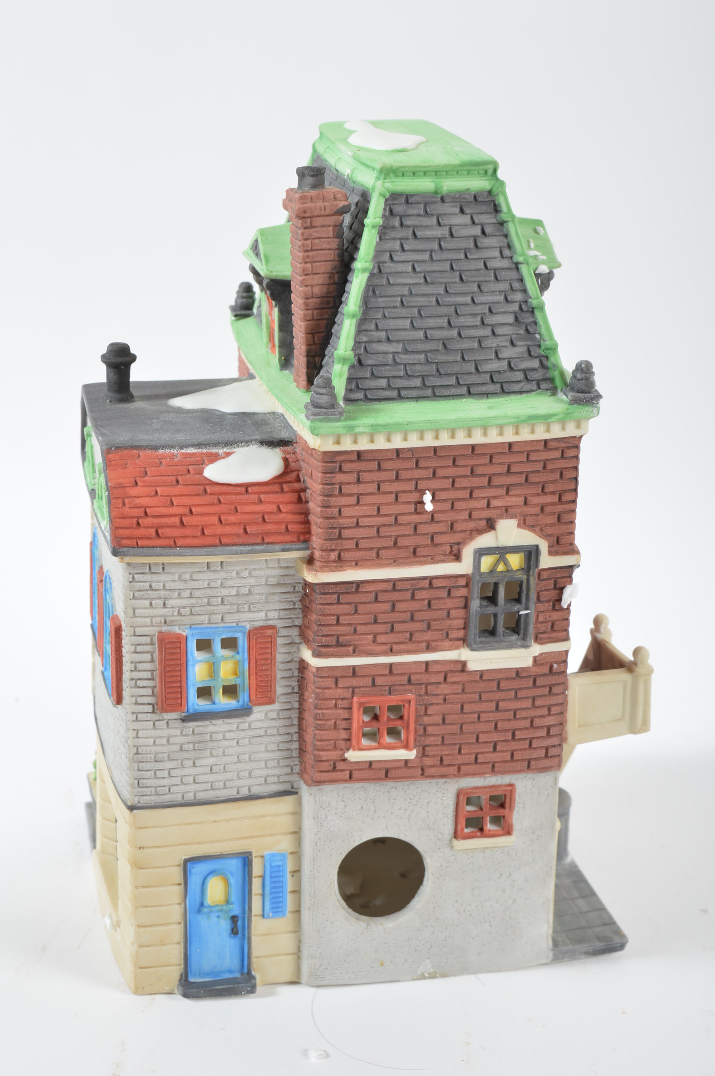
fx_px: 2149
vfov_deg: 28.1
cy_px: 538
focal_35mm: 72
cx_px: 358
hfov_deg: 18.9
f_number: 11
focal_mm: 48
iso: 100
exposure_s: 1/160
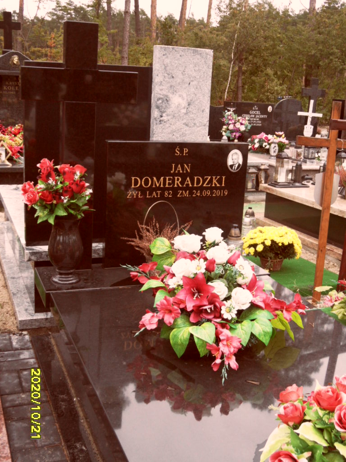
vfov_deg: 46.8
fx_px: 533
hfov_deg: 36.0
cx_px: 173
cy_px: 231
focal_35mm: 40
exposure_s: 1/90
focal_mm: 6.5
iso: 100
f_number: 3.6
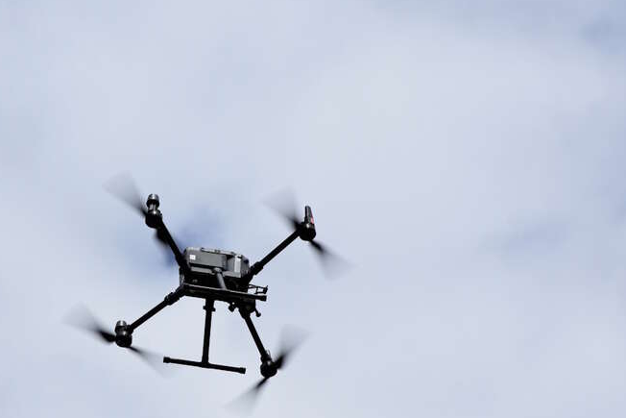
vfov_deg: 5.9
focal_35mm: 232
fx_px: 4030
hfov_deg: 8.9
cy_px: 270
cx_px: 194
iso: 100
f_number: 9
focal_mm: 105
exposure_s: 1/500
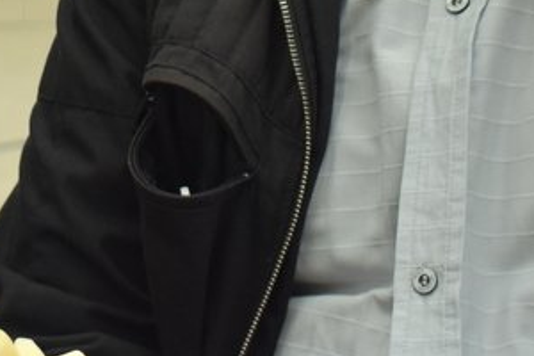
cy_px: -351
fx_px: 3204
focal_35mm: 216
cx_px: 75
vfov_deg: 6.2
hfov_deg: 9.5
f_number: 5.6
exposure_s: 1/125
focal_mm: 36
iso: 800
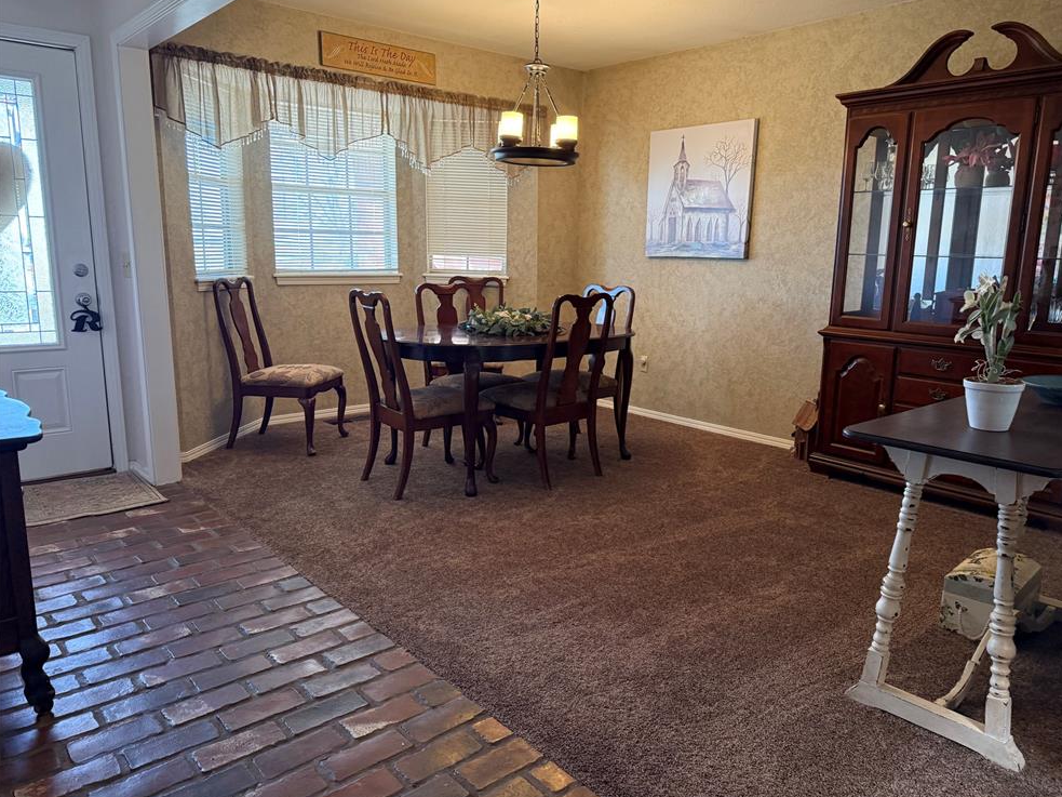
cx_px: 548
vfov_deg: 54.9
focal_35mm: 25
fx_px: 767
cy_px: 398
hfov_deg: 69.4
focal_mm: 6.76
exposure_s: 1/60
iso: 320
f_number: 1.78
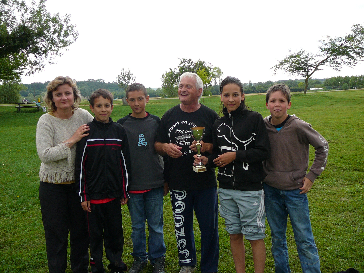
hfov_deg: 47.9
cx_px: 182
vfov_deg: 36.8
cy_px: 136
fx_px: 410
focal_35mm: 39
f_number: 3
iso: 80
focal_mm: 5.8
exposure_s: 1/320
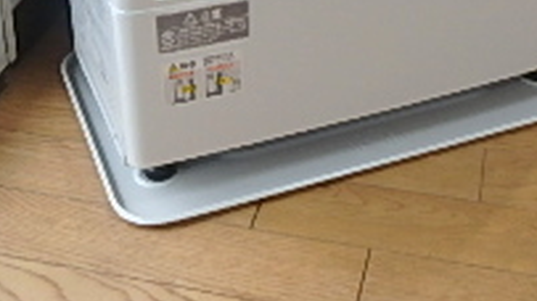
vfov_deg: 15.8
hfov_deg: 29.4
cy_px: -100
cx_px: 278
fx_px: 1025
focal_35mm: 72
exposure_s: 1/40
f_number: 3.5
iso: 200
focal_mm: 3.7
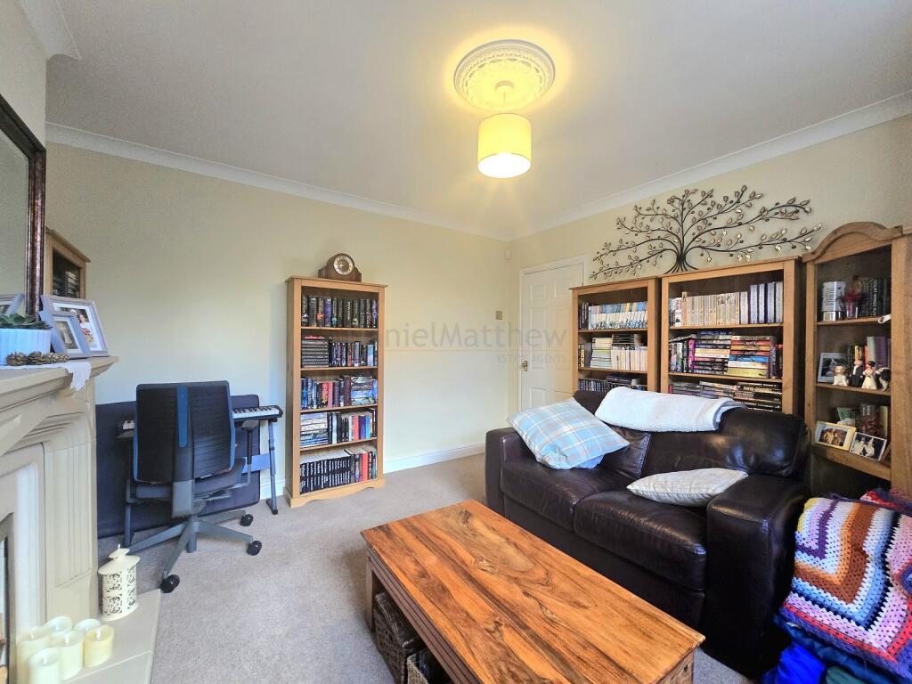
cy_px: 342
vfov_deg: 89.9
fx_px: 343
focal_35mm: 13
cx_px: 456
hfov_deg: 106.2
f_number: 2.2
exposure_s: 1/60.2
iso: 250
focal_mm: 2.2
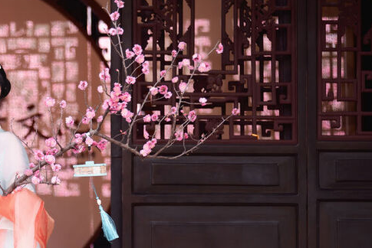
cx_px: 31
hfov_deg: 7.0
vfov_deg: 4.7
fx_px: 3019
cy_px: 122
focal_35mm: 292
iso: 800
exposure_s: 1/1000
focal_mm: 135
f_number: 2.8
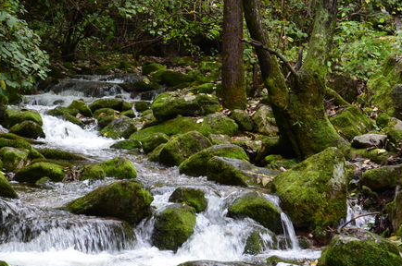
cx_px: 129
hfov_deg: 19.4
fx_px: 1171
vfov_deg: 13.0
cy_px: 133
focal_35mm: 105
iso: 400
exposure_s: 1/50
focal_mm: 38
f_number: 10
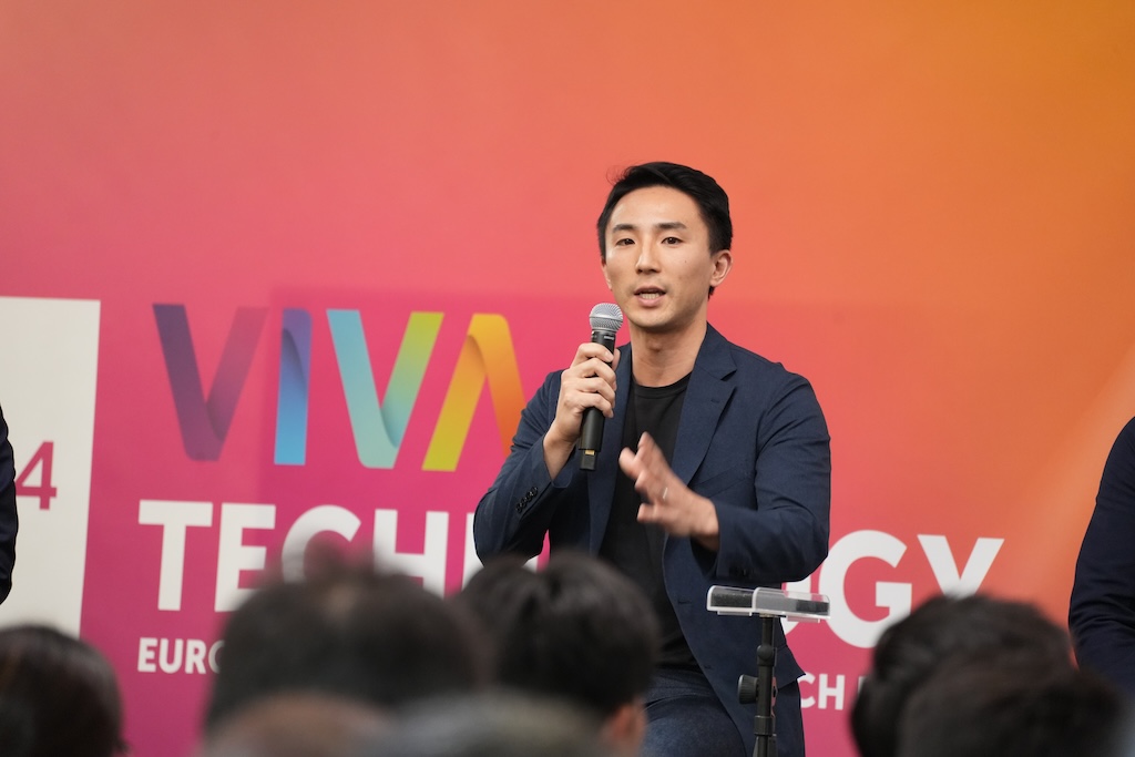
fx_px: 9459
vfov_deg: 4.6
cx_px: 568
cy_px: 378
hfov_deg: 6.9
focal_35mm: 300
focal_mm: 300
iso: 4000
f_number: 6.3
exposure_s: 1/100
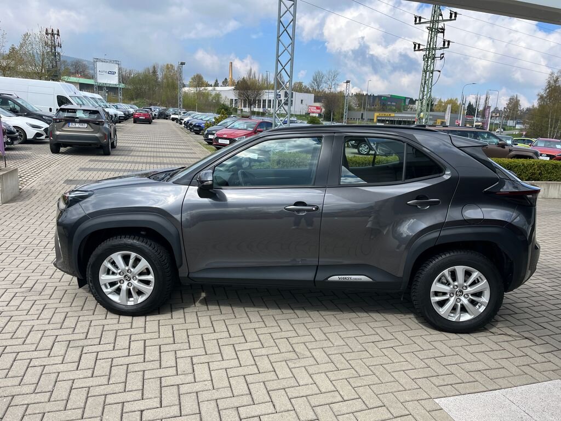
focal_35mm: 26
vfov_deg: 53.1
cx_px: 280
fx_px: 421
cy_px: 210
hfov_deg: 67.3
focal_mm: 5.1
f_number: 1.6
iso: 50
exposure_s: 1/1890
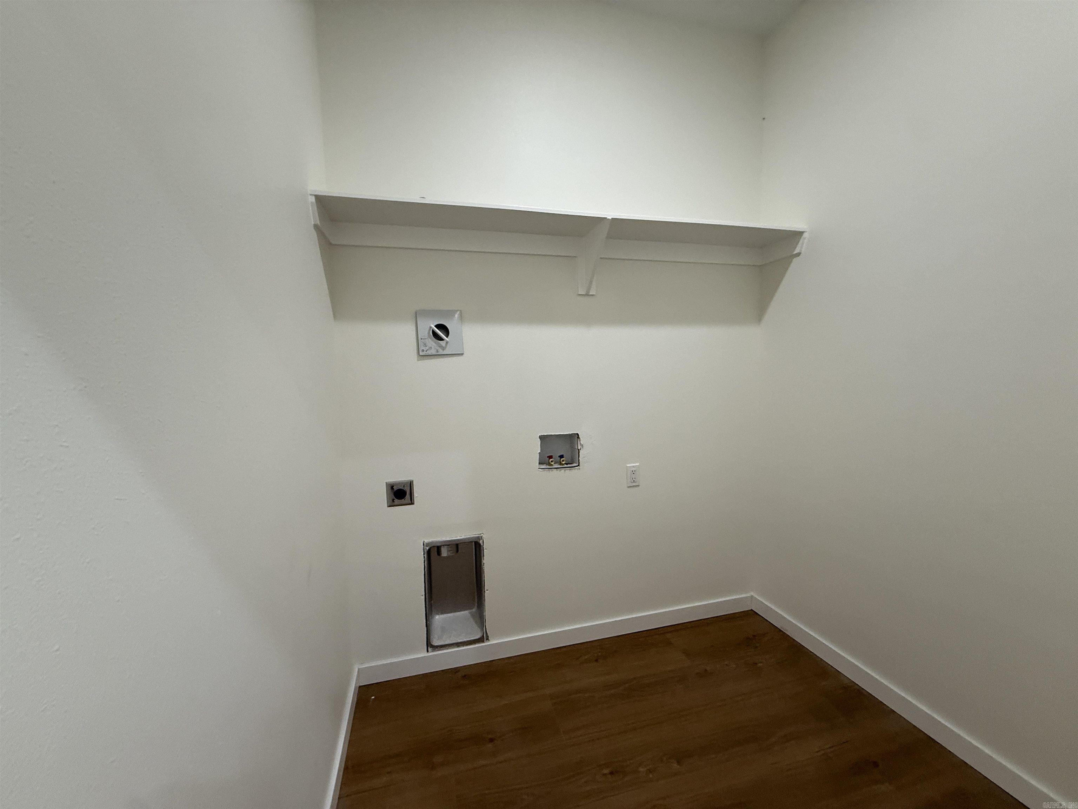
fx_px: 436
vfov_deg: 85.7
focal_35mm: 14
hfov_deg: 102.1
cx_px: 539
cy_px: 404
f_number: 2.2
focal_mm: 2.22
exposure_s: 1/120
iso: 250
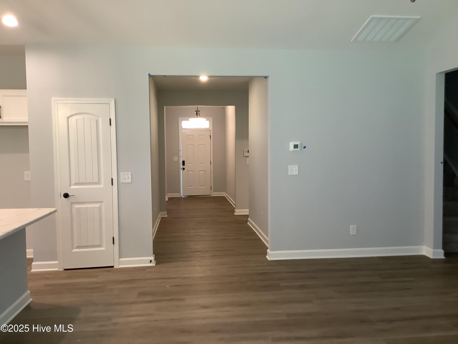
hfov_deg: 58.4
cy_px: 172
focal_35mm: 31
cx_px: 229
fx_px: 410
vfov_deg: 45.4
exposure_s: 1/50
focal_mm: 3.3
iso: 125
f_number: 2.4
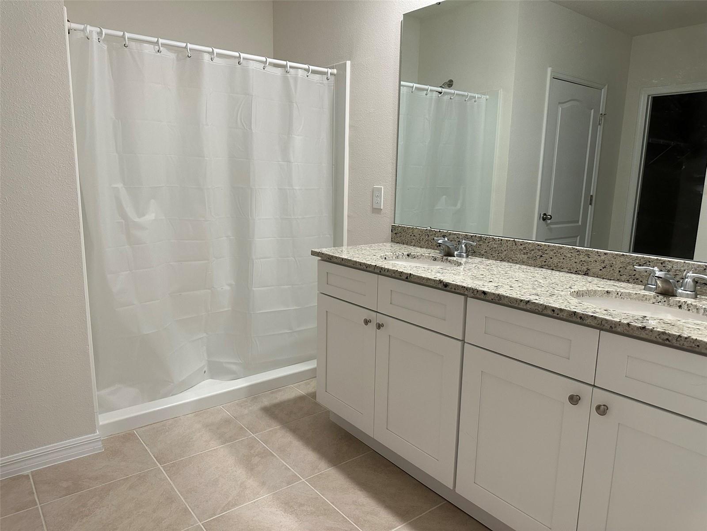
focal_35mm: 24
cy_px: 266
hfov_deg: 71.6
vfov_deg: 56.8
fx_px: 490
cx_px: 354
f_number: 1.78
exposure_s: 1/120
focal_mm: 6.86
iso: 200
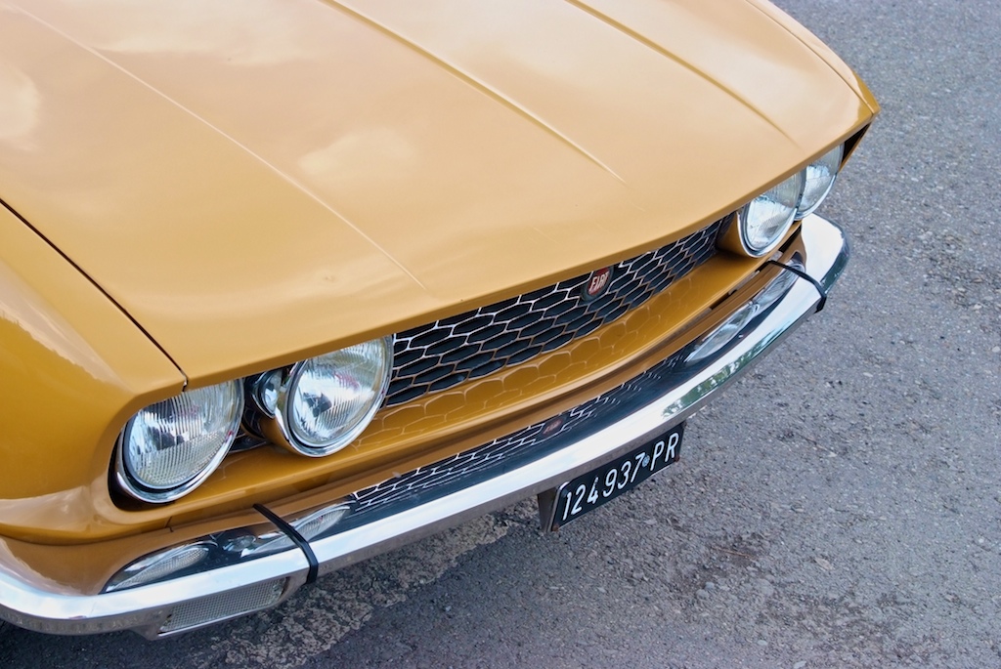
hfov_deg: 31.9
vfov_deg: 21.6
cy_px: 334
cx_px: 500
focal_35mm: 63
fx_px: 1753
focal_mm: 42
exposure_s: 1/320
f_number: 9
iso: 640
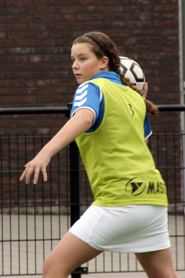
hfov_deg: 3.7
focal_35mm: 375
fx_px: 2898
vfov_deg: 5.5
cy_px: 139
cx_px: 92
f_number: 8
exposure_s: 1/250
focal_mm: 250
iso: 640
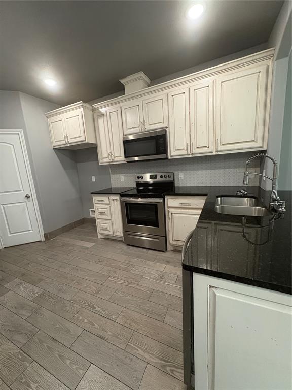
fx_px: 157
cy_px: 195
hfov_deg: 85.7
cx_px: 146
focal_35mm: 14
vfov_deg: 102.1
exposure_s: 1/60
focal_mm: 2.22
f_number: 2.2
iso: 400
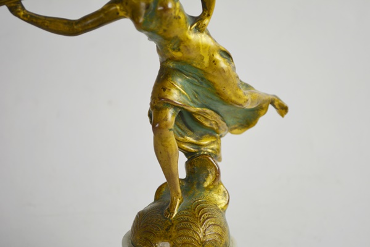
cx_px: 185
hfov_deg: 24.6
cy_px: 124
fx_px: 848
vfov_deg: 16.6
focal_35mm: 82
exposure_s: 1/125
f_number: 5.6
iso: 200
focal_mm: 55
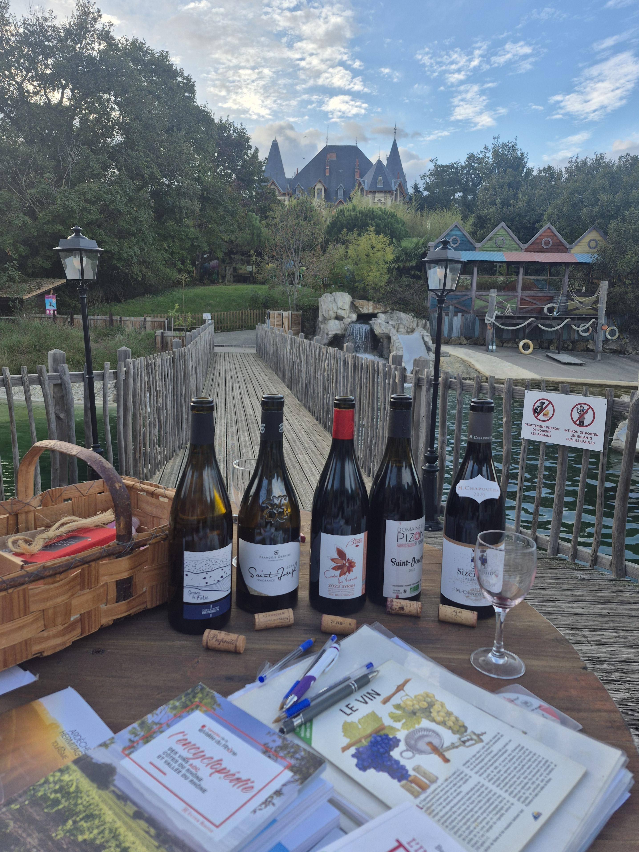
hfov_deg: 56.8
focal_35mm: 24
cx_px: 309
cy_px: 416
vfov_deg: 71.6
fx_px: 591
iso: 25
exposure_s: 1/379
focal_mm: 5.4
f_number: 1.8
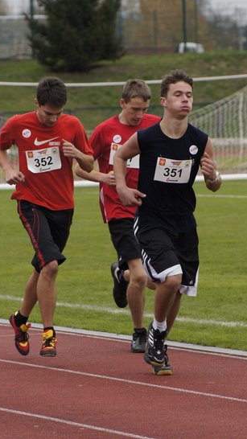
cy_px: 219
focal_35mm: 284
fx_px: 3308
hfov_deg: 4.3
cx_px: 128
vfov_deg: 7.6
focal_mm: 180
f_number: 8
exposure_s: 1/800
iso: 1600
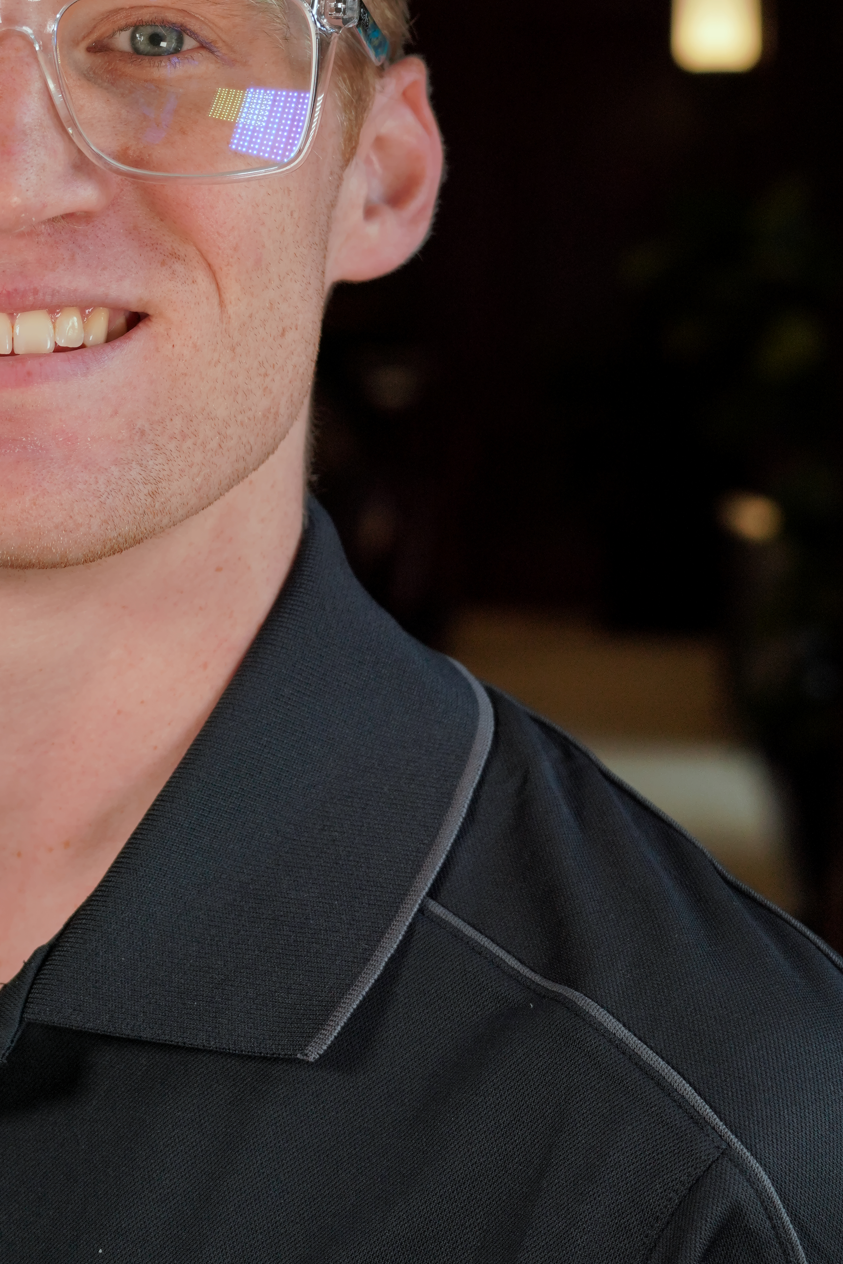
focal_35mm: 127
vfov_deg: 16.0
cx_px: 55
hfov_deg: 10.7
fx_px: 4459
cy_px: 289
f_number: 5.6
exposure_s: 1/200
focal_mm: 60
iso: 320
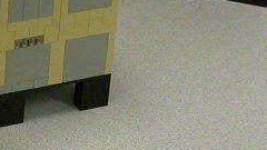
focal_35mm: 177
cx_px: -82
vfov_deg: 6.9
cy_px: 102
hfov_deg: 11.8
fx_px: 1253
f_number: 2.6
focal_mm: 7.85
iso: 100
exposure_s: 1/30.8
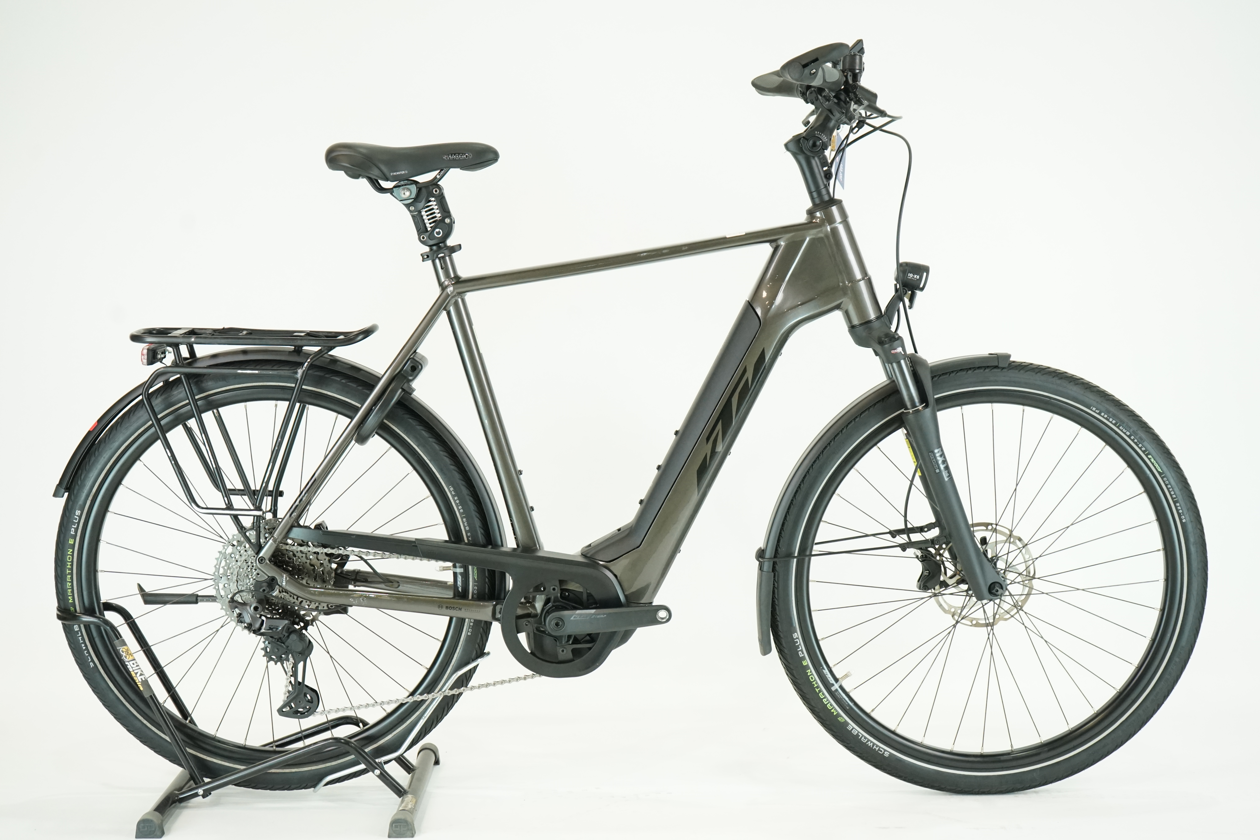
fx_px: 1785
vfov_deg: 26.5
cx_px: 630
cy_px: 420
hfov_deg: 38.9
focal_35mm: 51
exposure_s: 1/200
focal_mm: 51
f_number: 5.6
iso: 2500
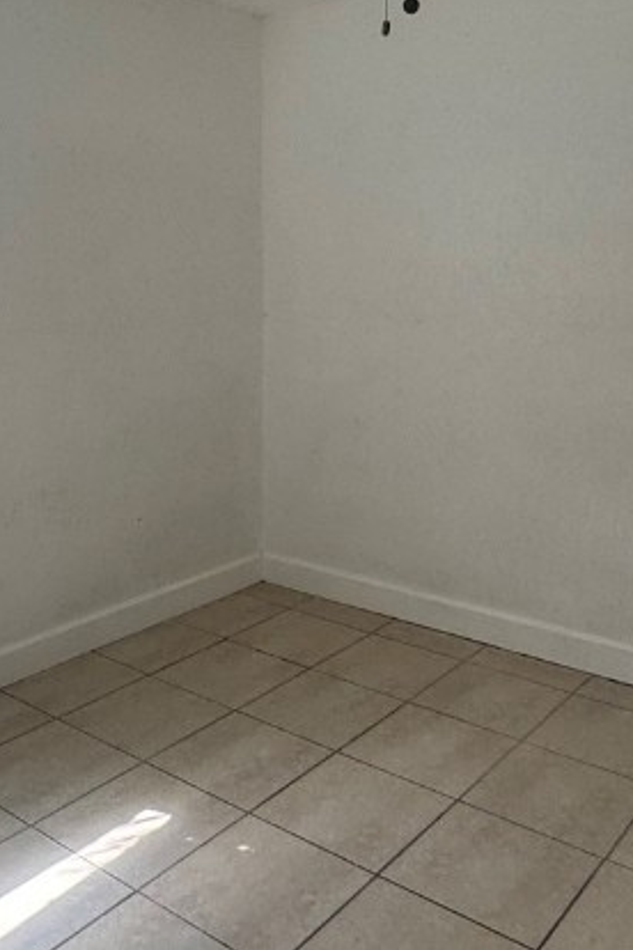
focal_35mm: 36
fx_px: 949
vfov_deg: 53.0
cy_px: 427
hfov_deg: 36.8
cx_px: 271
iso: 100
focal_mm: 2.22
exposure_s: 1/99
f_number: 2.2
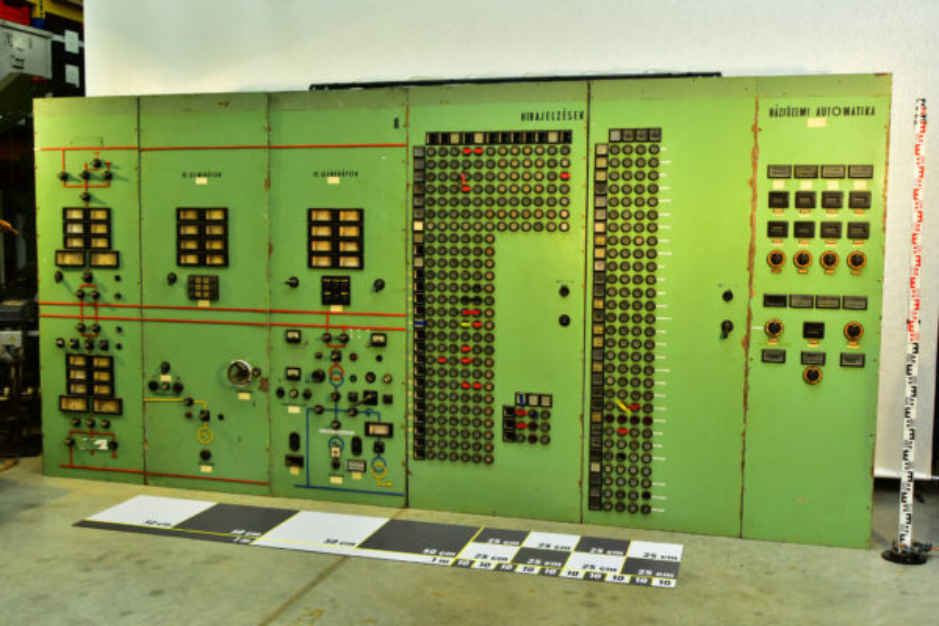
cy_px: 313
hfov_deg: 50.7
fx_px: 991
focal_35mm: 38
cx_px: 470
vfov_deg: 35.1
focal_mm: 38
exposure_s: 1/60
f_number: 8
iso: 500
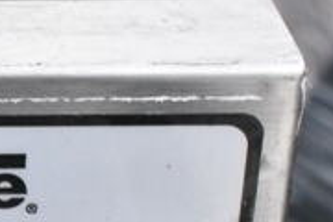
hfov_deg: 9.8
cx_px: -159
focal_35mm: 204
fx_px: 1887
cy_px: 303
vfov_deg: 6.7
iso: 6400
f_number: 13
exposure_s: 1/640
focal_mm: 40
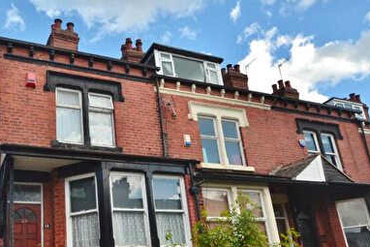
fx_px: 339
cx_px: 101
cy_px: 180
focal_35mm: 33
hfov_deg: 55.0
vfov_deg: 39.1
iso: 400
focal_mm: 12
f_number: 11
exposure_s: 1/320
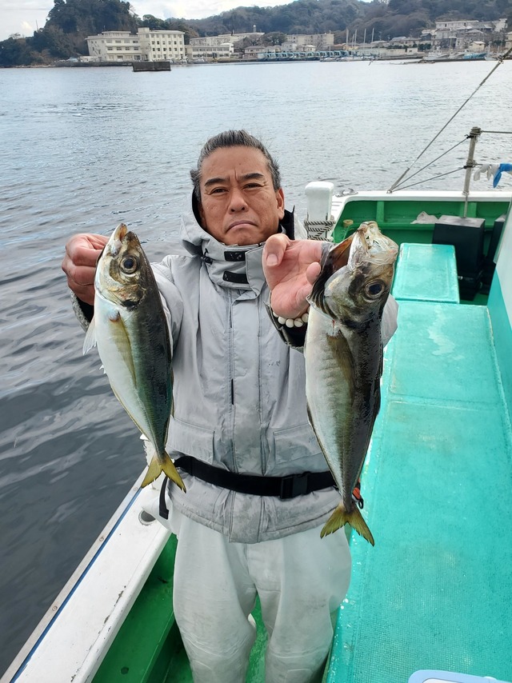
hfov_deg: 53.0
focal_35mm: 26
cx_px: 256
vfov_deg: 67.3
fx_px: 513
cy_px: 342
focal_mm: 4.3
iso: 50
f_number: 2.4
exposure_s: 1/410
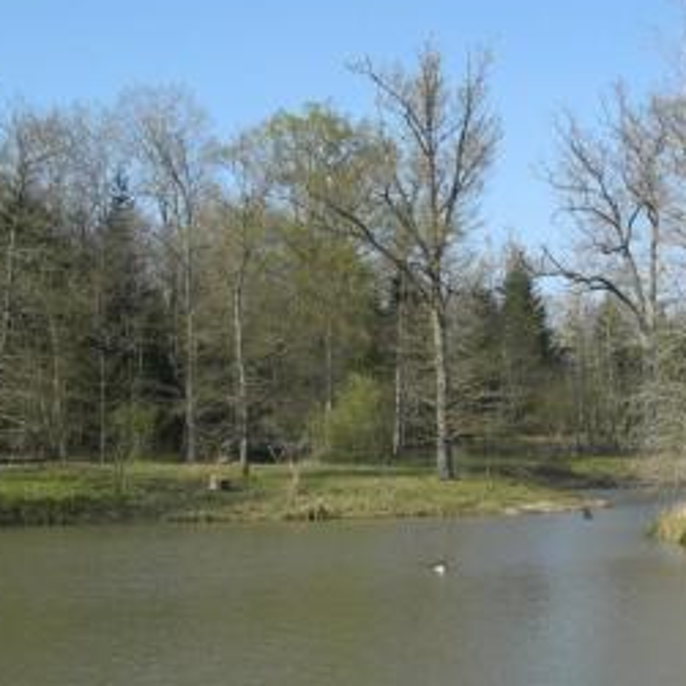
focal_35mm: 60
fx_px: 1345
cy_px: 424
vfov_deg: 28.5
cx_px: 484
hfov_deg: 28.3
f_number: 4.4
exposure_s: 1/400
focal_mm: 6.3
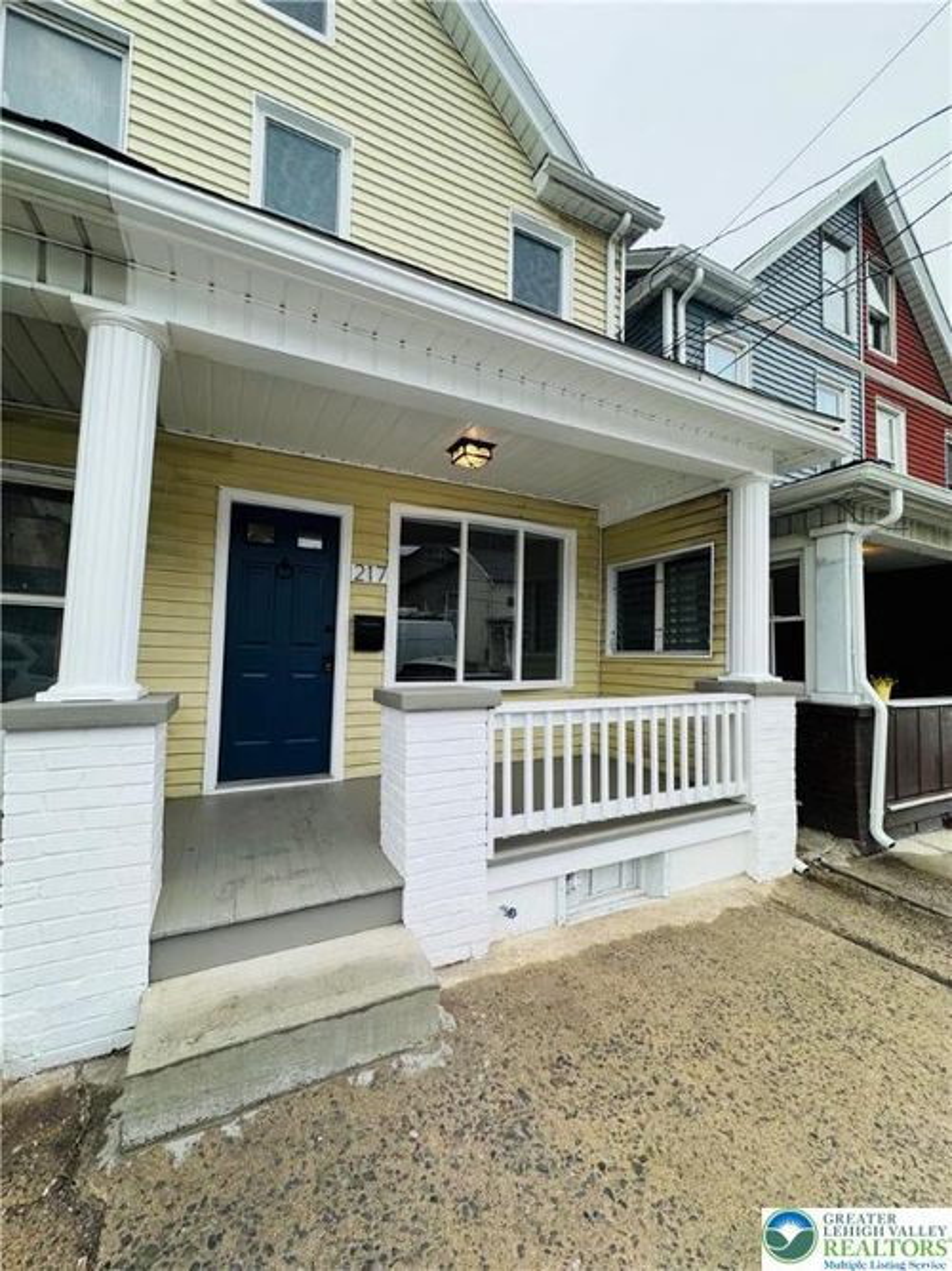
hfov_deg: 85.7
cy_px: 636
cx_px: 476
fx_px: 514
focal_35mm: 14
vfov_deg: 102.1
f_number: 2.2
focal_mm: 2.22
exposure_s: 1/238
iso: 40
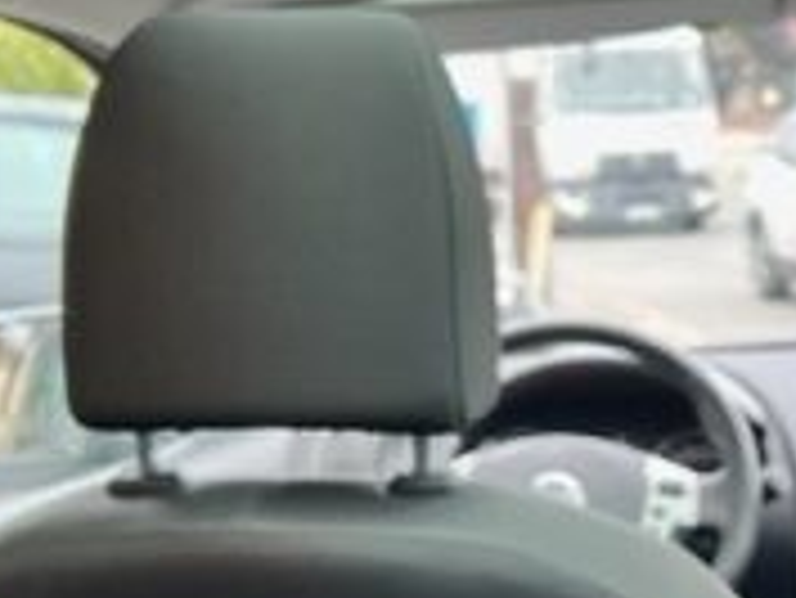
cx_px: 877
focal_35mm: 94
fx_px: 2163
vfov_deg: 15.5
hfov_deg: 19.9
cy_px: 594
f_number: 1.5
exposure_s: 1/121
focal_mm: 5.7
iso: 125
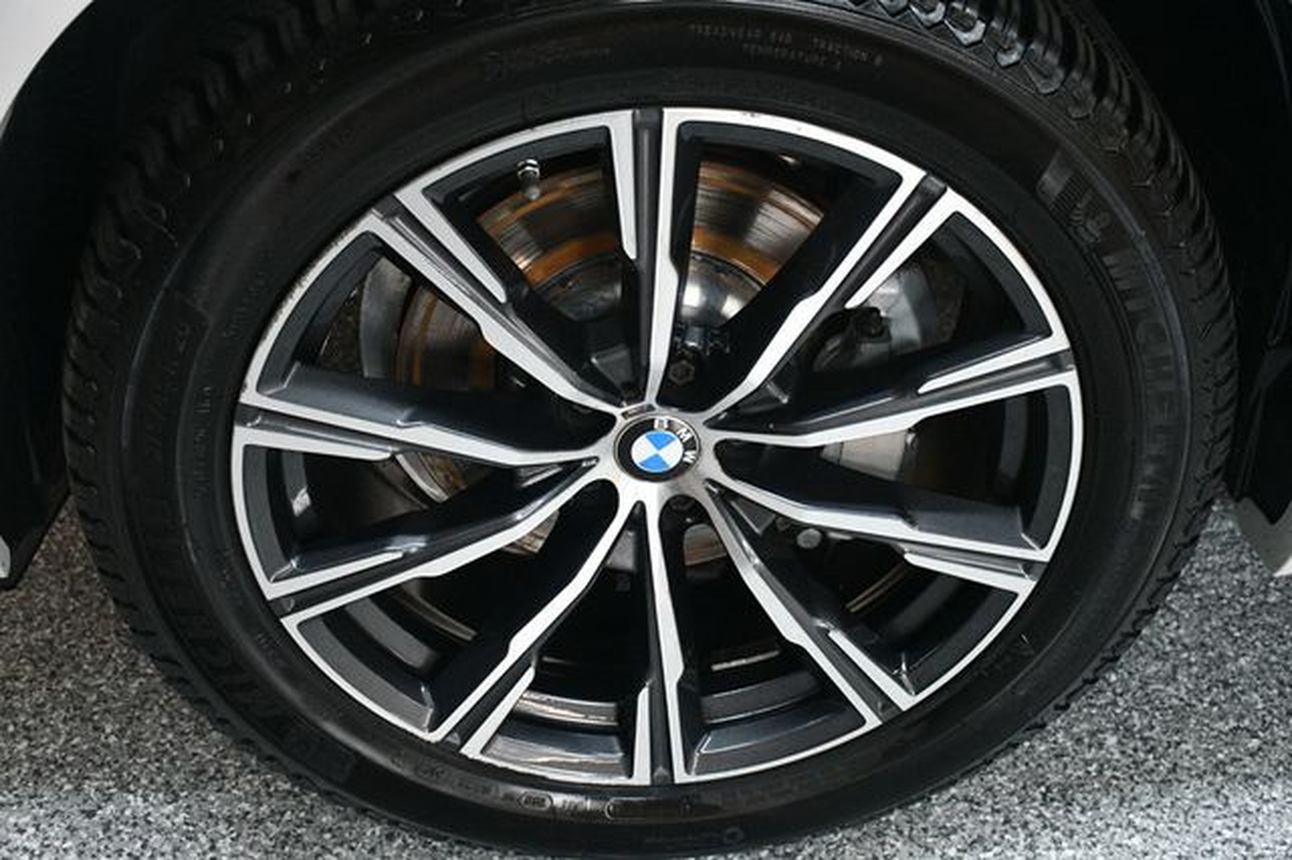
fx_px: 1865
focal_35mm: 52
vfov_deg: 26.0
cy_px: 430
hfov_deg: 38.2
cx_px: 646
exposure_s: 1/125
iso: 3200
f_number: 4.2
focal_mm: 35
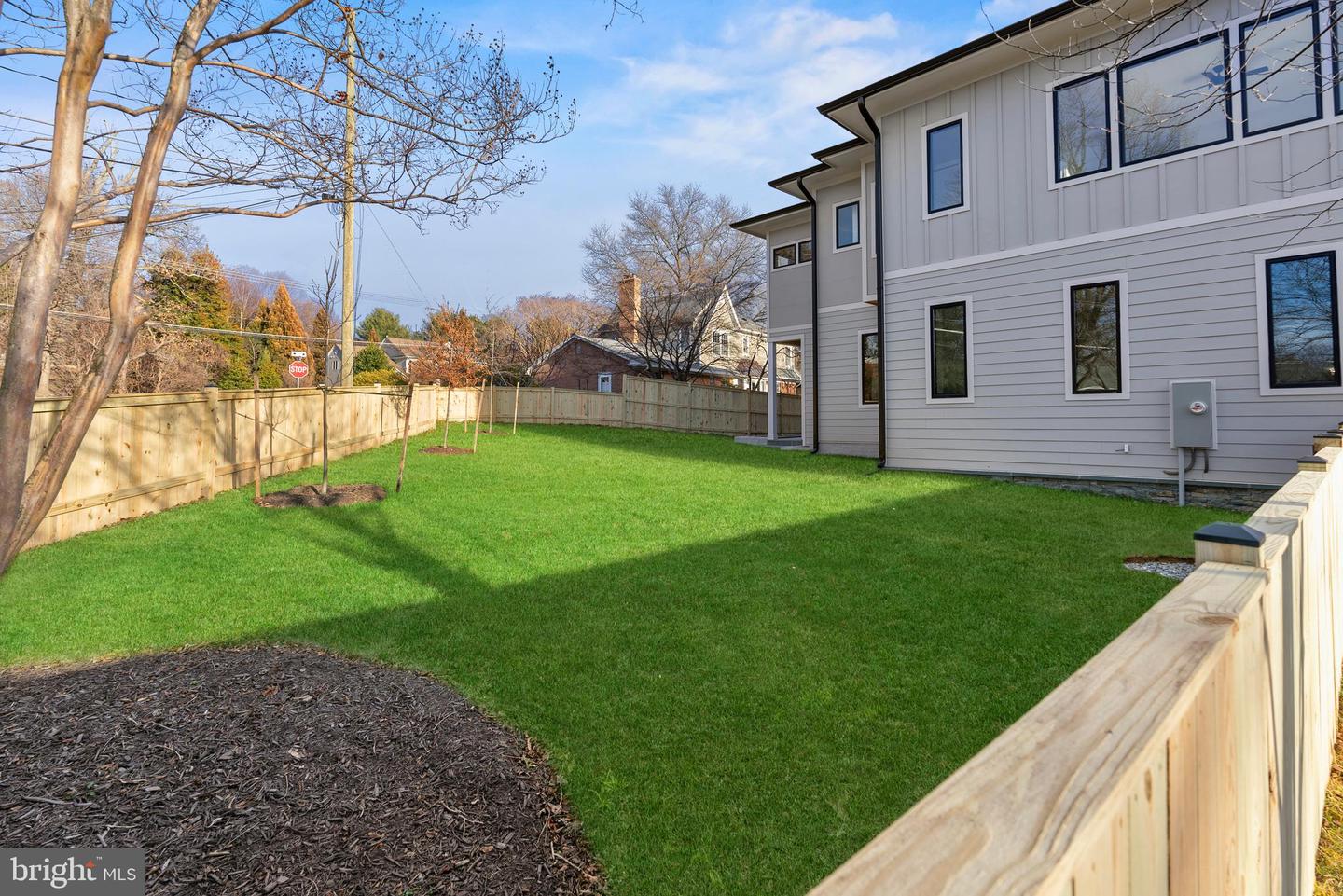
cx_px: 672
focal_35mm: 16
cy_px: 448
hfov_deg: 96.7
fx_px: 597
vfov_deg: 73.8
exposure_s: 1/100
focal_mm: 16
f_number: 6.3
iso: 80
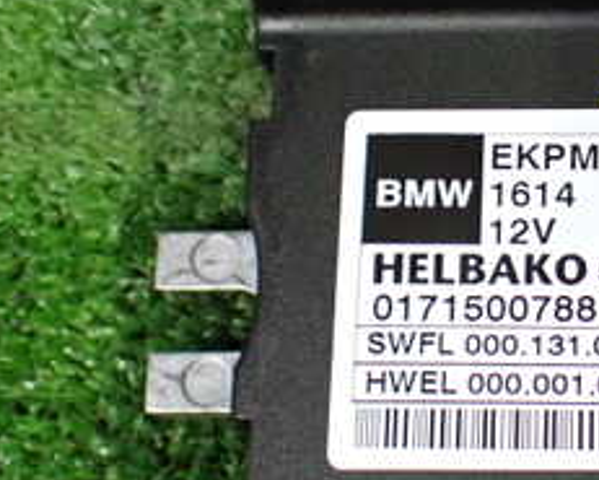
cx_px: 625
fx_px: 1437
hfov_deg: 22.5
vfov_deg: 19.0
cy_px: 218
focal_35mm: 81
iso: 800
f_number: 2.4
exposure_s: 1/60
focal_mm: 5.79
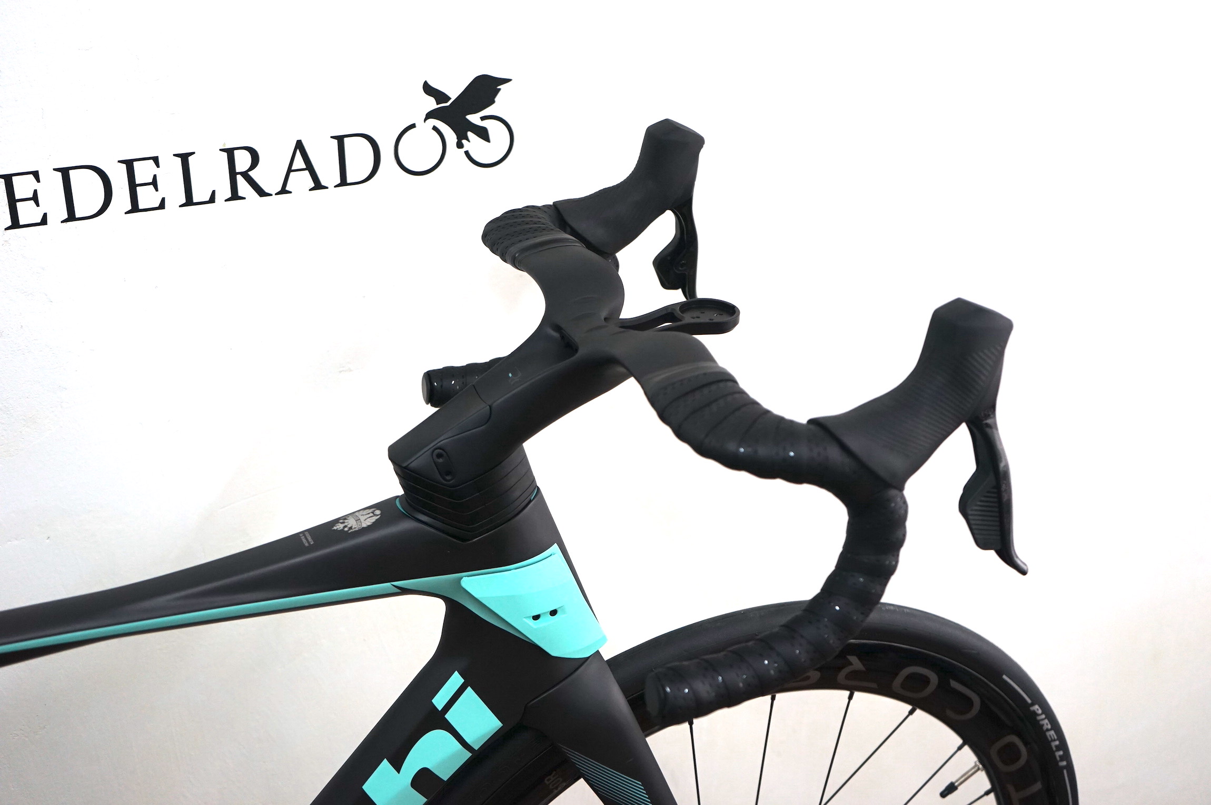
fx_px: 1479
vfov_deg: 30.5
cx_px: 606
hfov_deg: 44.5
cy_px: 402
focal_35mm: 44
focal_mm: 44
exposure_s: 1/160
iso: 1000
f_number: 4.5
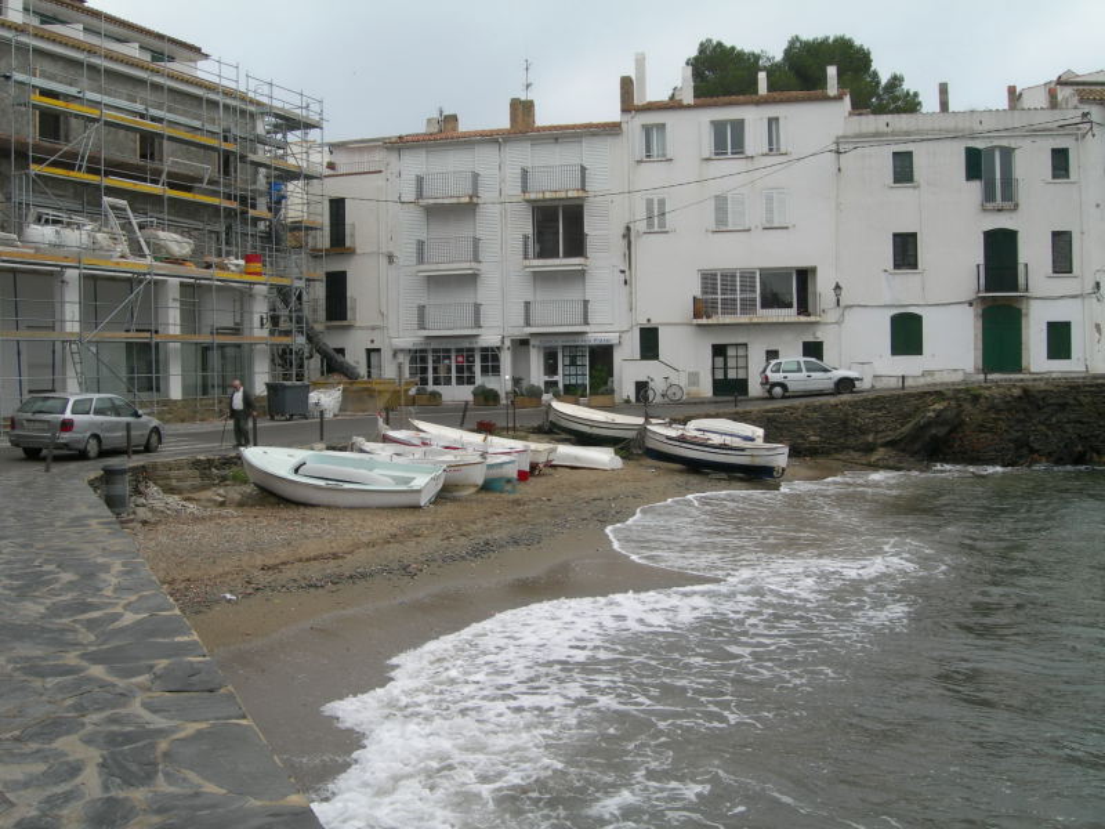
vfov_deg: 37.7
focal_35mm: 38
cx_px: 552
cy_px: 414
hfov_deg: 49.0
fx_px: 1213
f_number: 4.8
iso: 50
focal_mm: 7.8
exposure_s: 1/195
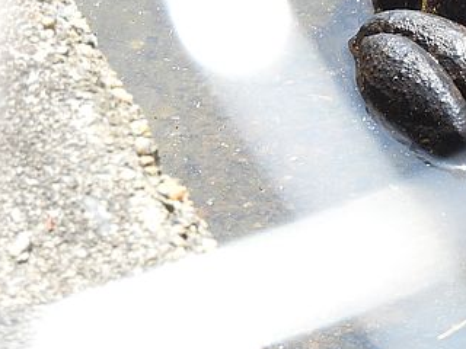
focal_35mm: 1750
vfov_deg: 0.8
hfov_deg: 1.1
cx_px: 575
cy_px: -38
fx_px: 23558
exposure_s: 1/500
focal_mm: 125
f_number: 5.6
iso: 320
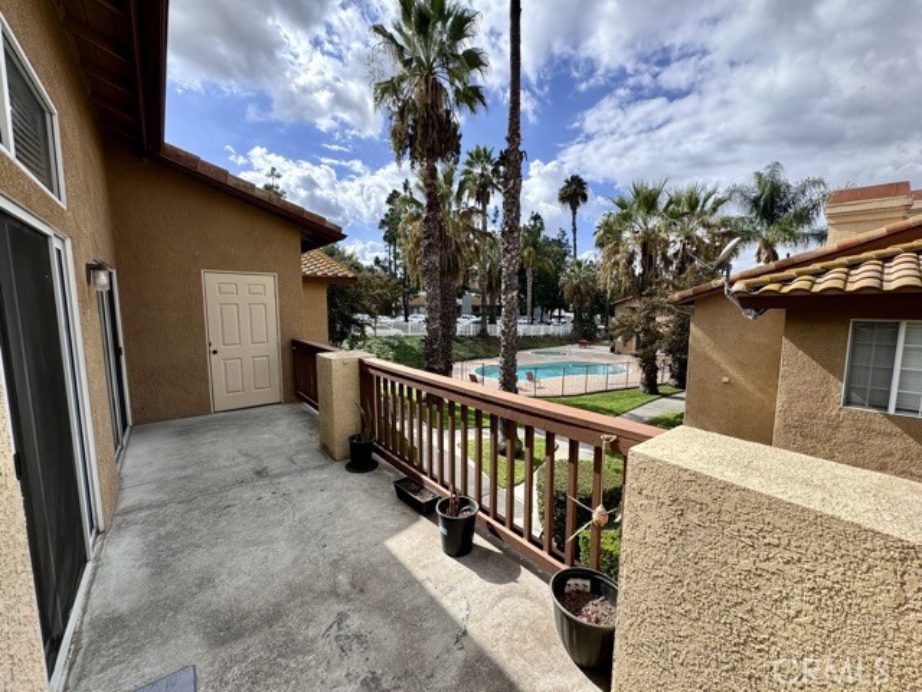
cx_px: 461
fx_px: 373
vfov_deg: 85.7
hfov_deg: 102.1
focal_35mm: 14
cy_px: 346
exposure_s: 1/1094
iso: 50
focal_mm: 2.22
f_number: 2.2
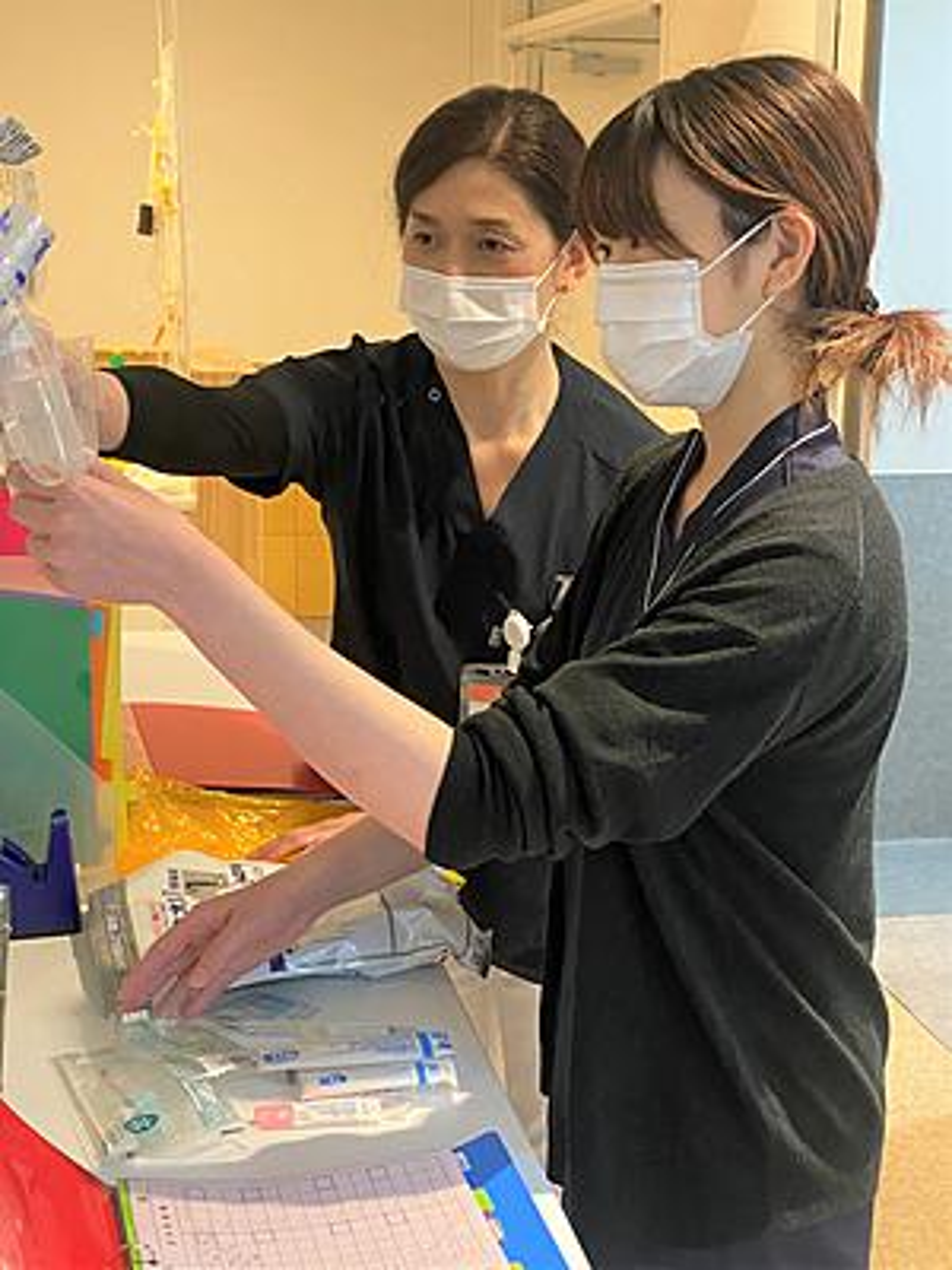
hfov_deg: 28.0
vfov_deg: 36.8
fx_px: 1907
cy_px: 635
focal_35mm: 52
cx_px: 476
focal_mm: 6
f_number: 2
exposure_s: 1/60
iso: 200
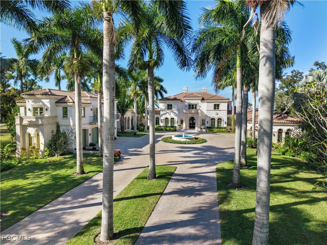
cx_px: 164
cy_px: 122
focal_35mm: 24
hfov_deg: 71.6
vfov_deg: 56.8
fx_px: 227
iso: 100
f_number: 1.8
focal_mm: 8.67
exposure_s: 1/640
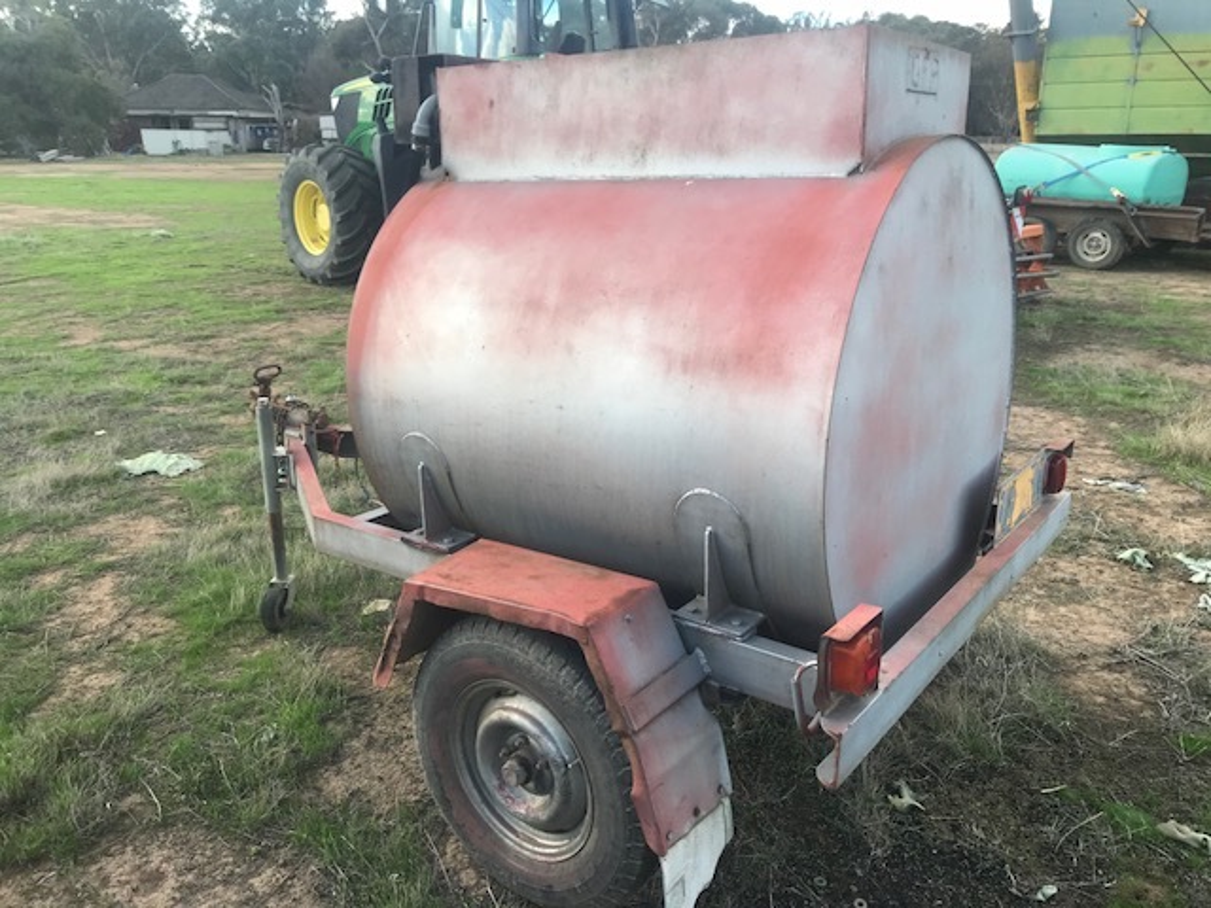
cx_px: 606
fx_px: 980
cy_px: 454
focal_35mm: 28
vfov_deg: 49.7
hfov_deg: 63.4
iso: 20
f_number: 1.8
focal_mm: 3.99
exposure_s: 1/493
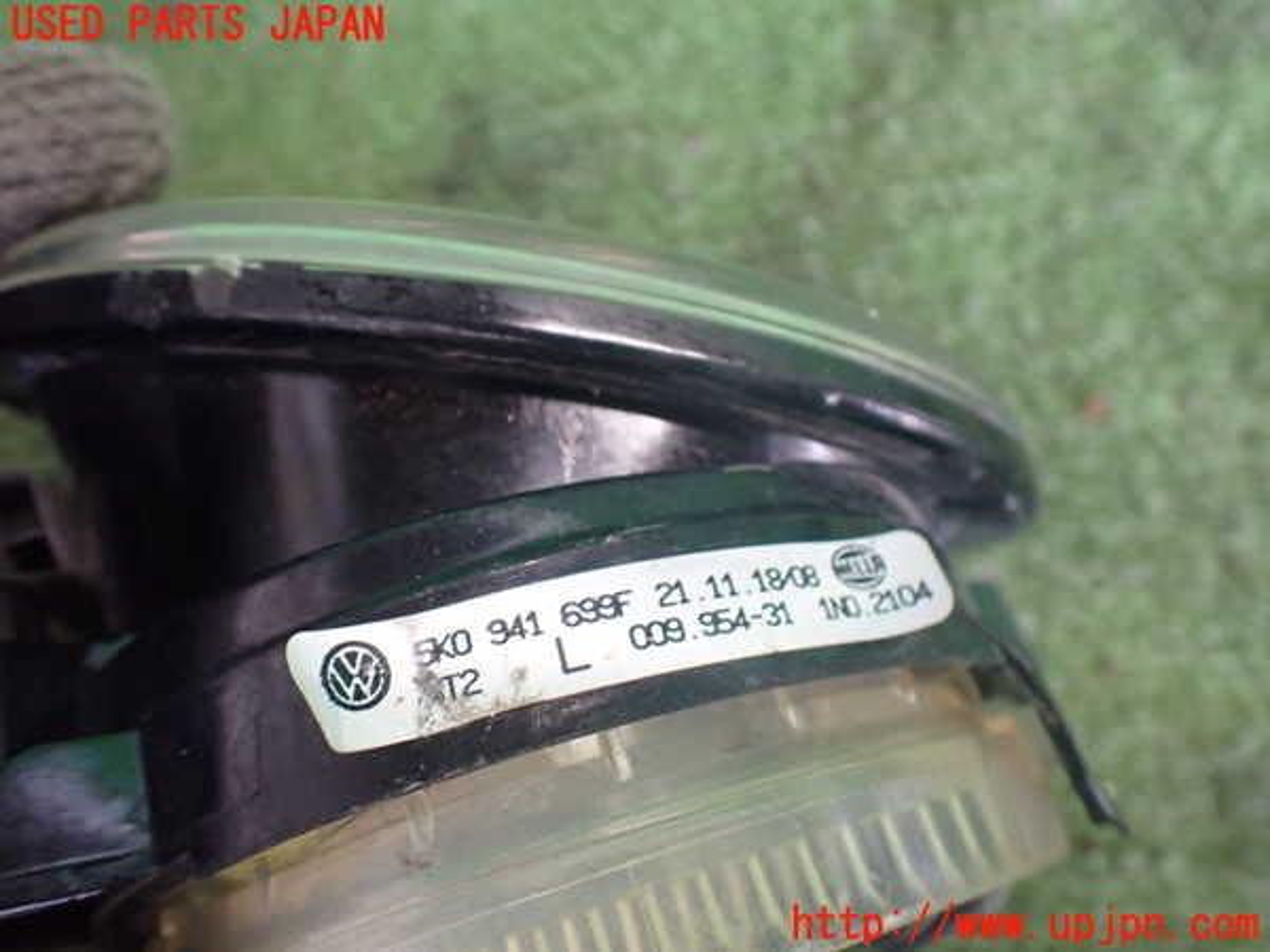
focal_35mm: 30
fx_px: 1101
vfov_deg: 46.8
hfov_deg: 60.0
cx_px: 635
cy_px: 476
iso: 800
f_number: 2.3
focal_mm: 5.4
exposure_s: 1/80
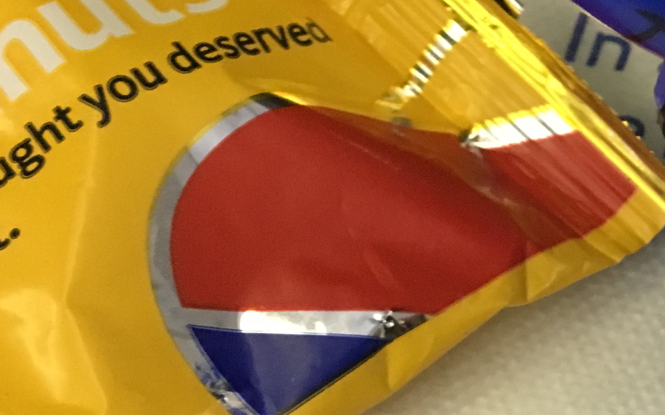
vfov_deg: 15.0
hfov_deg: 22.7
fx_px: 1576
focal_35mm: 87
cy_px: 233
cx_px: 690
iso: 200
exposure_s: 1/15
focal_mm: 4.15
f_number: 2.2
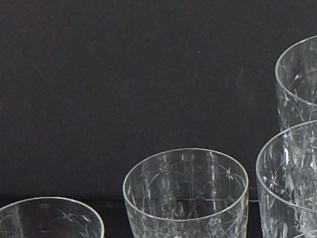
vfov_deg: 9.9
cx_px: 379
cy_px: 266
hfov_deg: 13.0
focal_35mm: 148
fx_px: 1355
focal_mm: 8.6
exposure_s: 1/30
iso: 180
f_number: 3.7
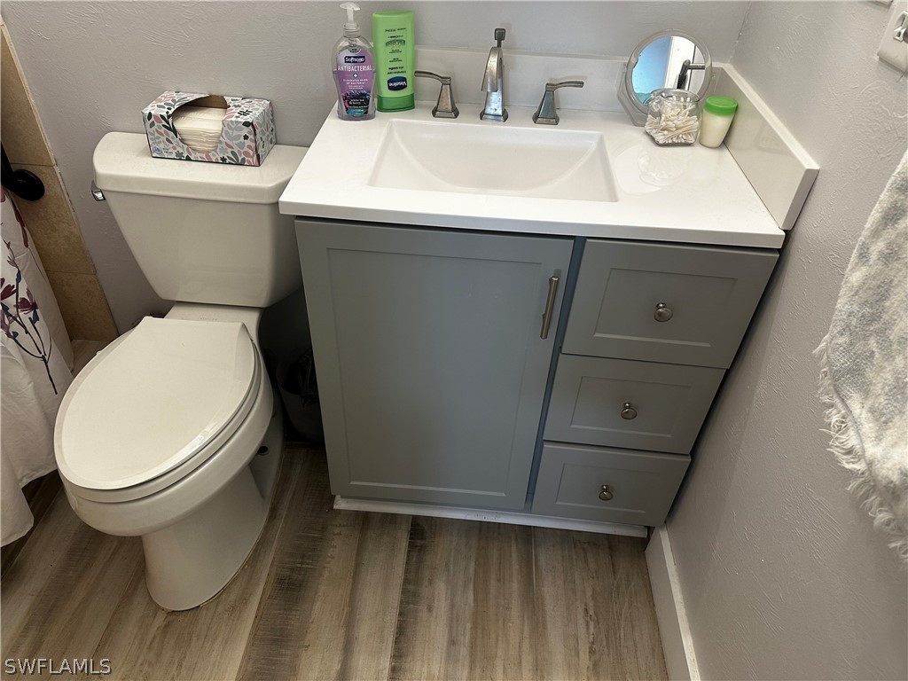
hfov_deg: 71.6
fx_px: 630
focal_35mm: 24
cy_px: 340
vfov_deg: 56.8
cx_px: 454
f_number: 1.78
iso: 160
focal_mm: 6.86
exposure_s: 1/60
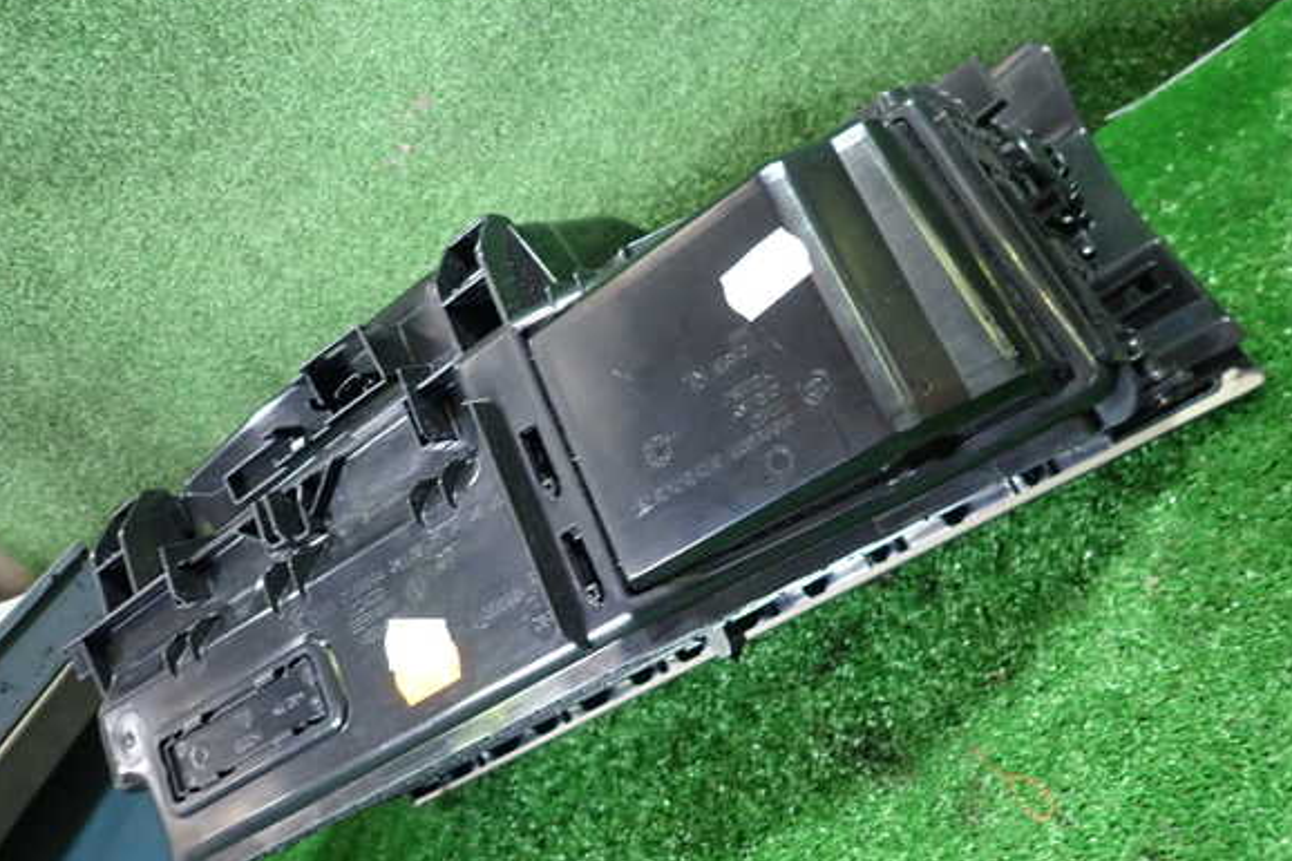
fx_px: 969
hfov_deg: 67.4
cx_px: 648
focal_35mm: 27
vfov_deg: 47.9
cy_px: 434
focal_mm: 4.5
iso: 400
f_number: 2
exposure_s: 1/30
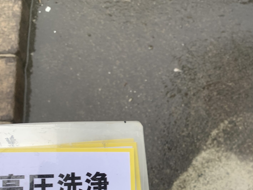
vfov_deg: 30.2
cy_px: 150
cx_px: 180
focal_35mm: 47
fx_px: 344
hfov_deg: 39.6
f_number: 1.8
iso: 32
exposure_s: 1/122
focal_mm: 4.25
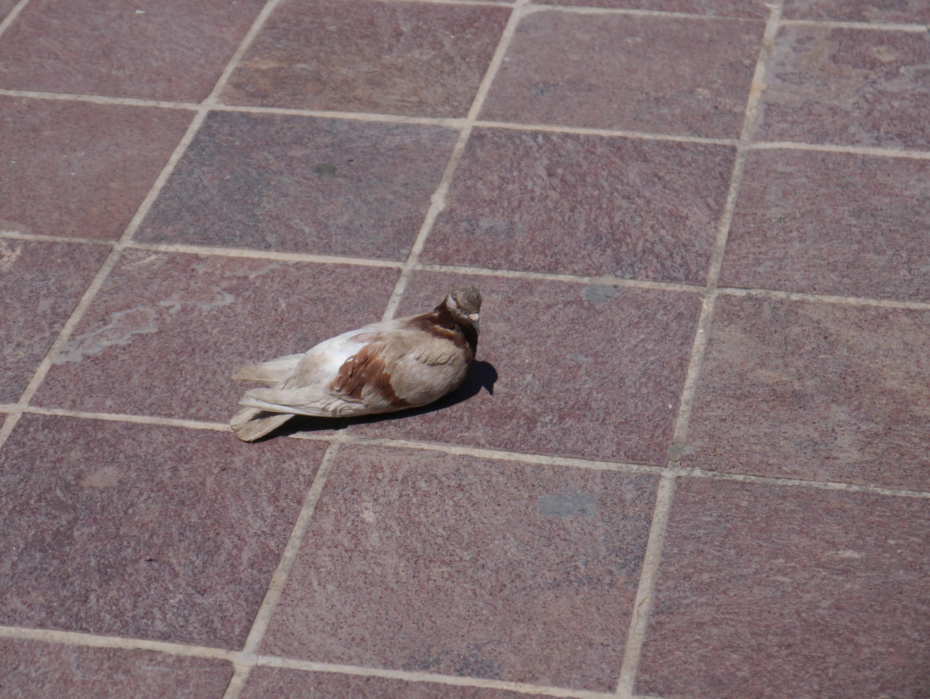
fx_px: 2580
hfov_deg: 20.4
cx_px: 415
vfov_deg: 15.4
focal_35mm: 96
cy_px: 318
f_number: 5.6
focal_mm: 42
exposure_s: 1/3200
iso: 320
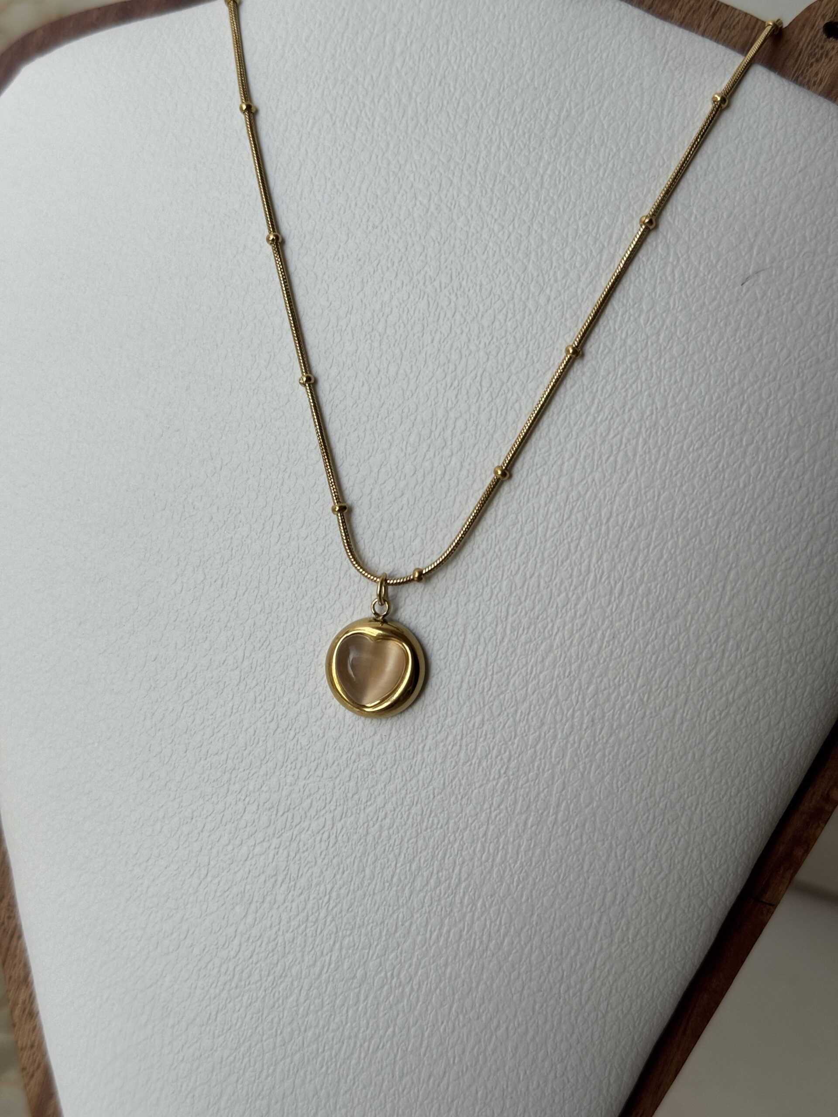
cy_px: 558
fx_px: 1549
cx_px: 419
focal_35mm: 48
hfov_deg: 30.3
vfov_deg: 39.7
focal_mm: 6.76
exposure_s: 1/1770
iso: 64
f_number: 1.78
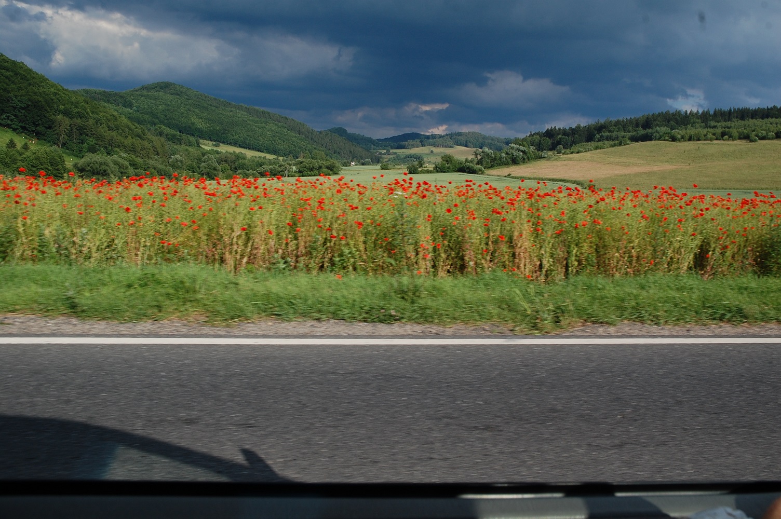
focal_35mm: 36
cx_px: 390
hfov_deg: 53.2
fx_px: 780
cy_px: 260
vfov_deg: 36.8
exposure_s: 1/320
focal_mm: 24
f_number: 9
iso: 200
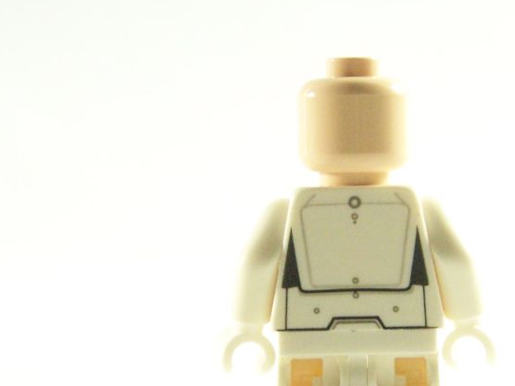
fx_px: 2914
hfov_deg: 10.1
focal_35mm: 196
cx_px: 356
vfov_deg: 7.6
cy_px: 267
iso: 400
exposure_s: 1/60
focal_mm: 17.5
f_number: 3.2
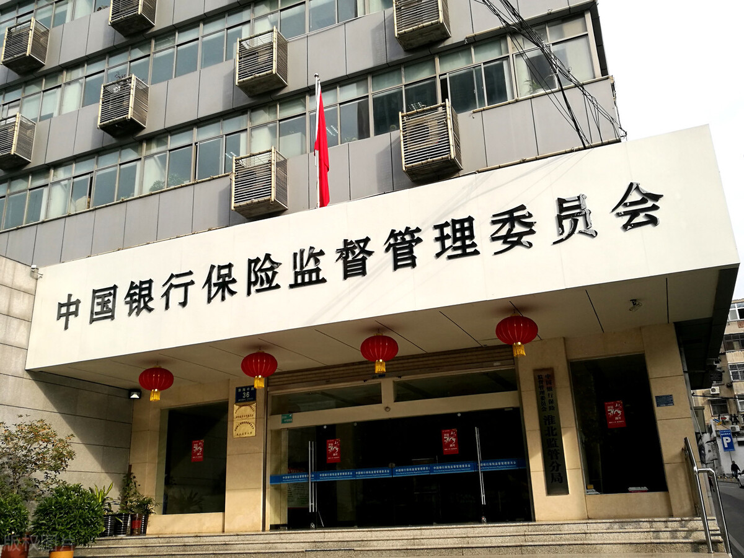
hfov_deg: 58.3
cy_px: 279
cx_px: 372
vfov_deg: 45.5
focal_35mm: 31
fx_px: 667
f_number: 2.2
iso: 50
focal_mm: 4.5
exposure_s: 1/567
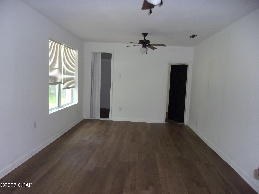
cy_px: 97
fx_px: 202
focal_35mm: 27
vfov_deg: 51.4
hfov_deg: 65.3
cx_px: 130
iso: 200
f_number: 3
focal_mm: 4.9
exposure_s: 1/34
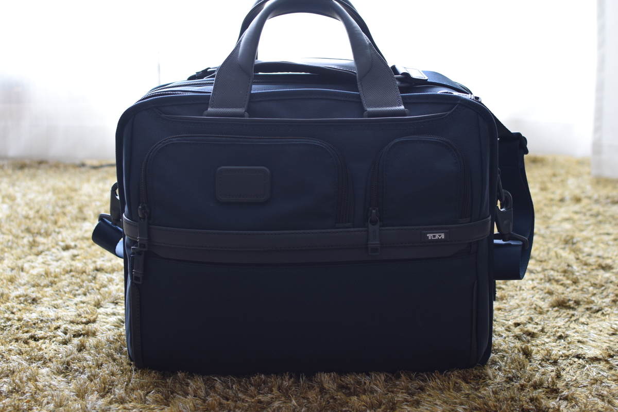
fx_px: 901
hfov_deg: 37.9
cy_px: 206
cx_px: 309
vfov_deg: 25.8
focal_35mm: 52
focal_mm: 35
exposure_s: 1/60
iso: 800
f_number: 3.2
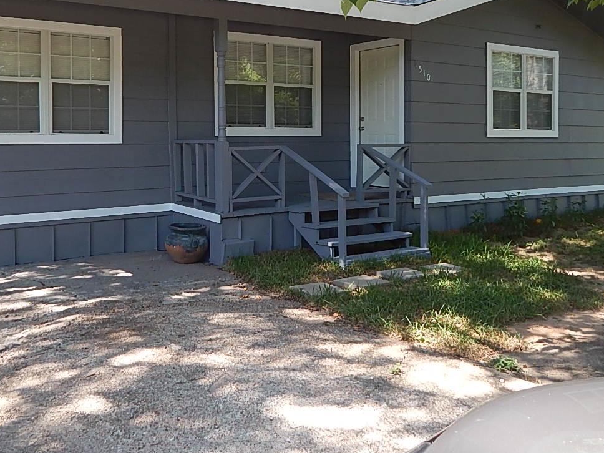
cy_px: 151
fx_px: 663
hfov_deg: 48.8
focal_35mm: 38
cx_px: 254
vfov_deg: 37.3
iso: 125
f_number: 3
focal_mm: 4
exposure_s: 1/200
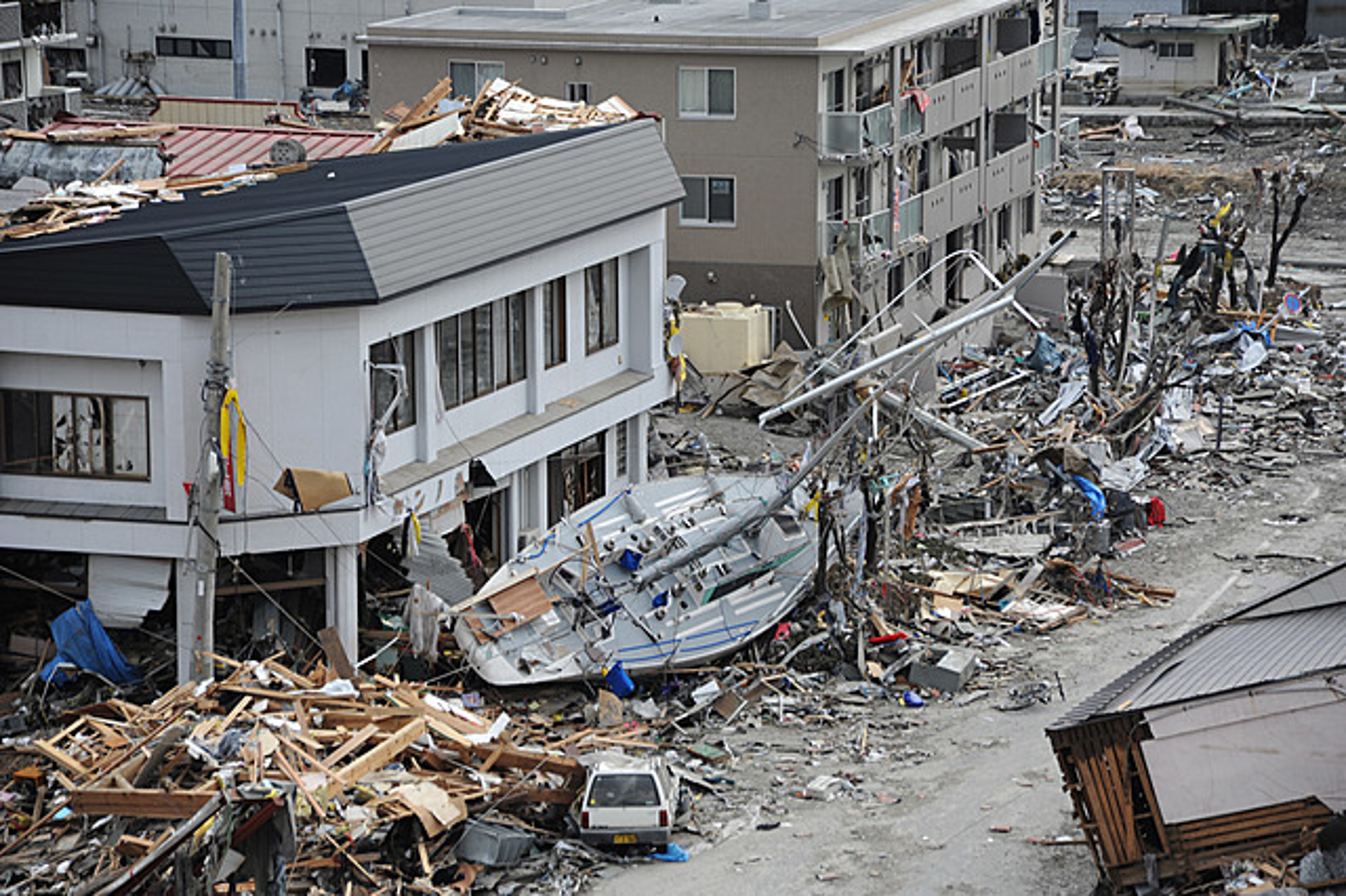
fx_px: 4484
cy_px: 448
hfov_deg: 17.1
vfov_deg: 11.4
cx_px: 673
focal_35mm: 120
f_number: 5.6
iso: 200
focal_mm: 120
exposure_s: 1/200
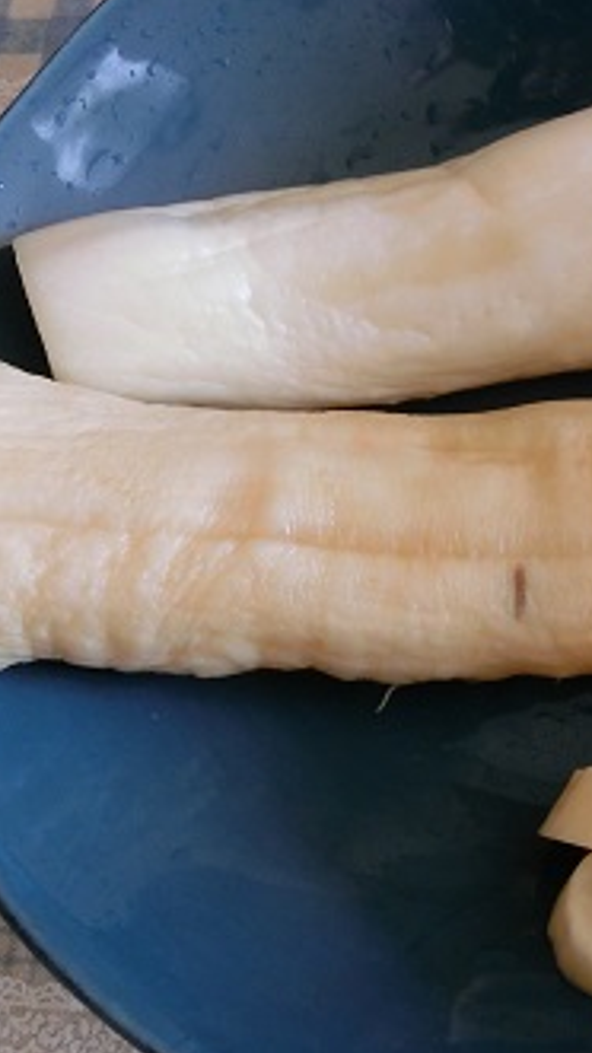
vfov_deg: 52.8
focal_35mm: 38
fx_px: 1061
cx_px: 603
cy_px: 519
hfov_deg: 29.0
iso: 400
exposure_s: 1/125
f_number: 3.3
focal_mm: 4.4
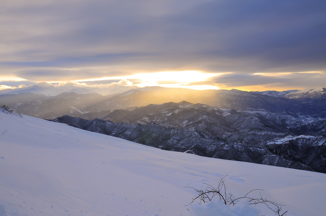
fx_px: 366
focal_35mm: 40
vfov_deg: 32.9
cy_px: 108
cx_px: 163
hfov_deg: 48.0
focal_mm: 27
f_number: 16
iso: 500
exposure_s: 1/160
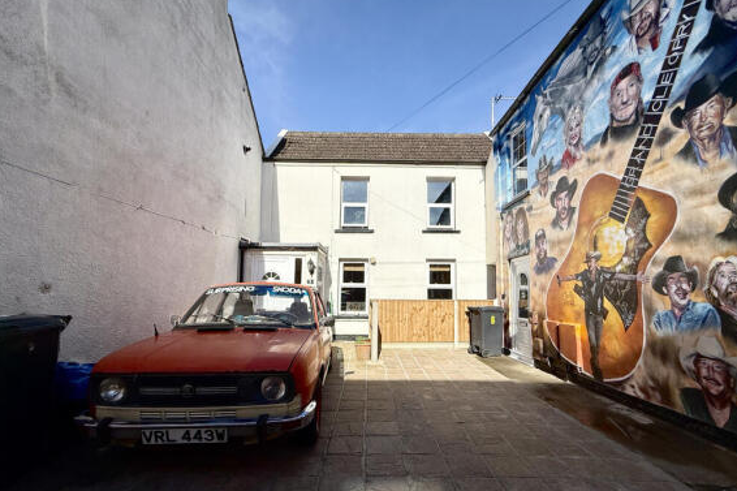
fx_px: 307
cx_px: 376
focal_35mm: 15
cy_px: 256
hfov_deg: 100.4
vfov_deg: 77.3
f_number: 2.2
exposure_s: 1/5618
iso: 50
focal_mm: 2.22
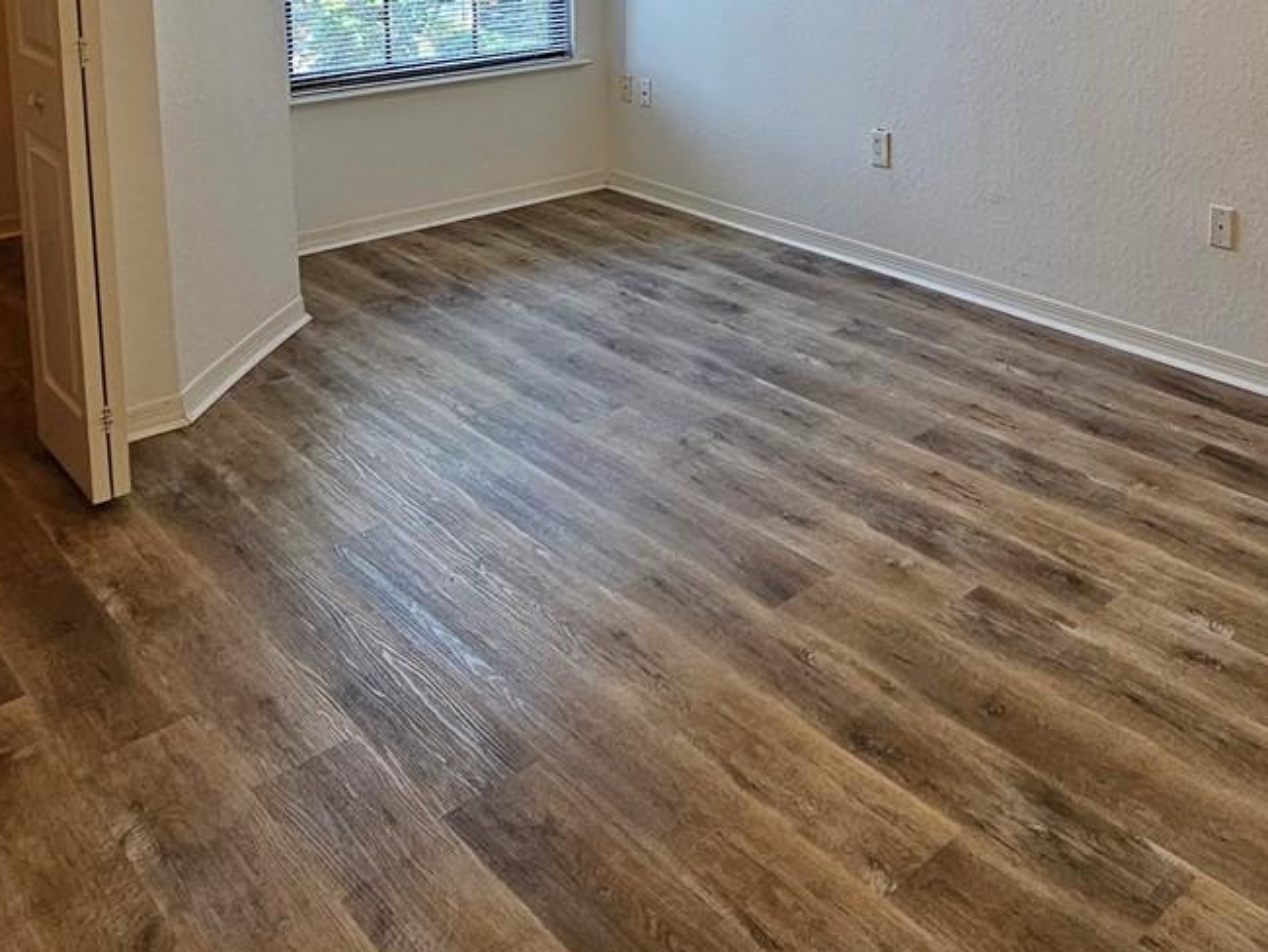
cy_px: 27
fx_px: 1173
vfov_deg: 39.6
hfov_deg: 55.2
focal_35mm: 32
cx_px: 878
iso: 125
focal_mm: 2.2
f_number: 2.2
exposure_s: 1/60
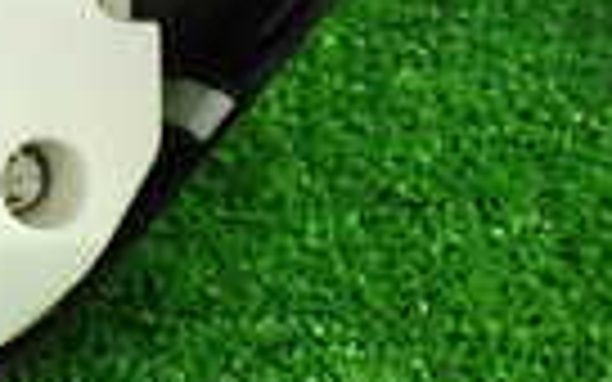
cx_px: -590
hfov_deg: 13.1
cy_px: 22
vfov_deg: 9.3
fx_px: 2335
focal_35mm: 140
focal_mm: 5.4
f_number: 2.3
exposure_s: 1/30
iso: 640
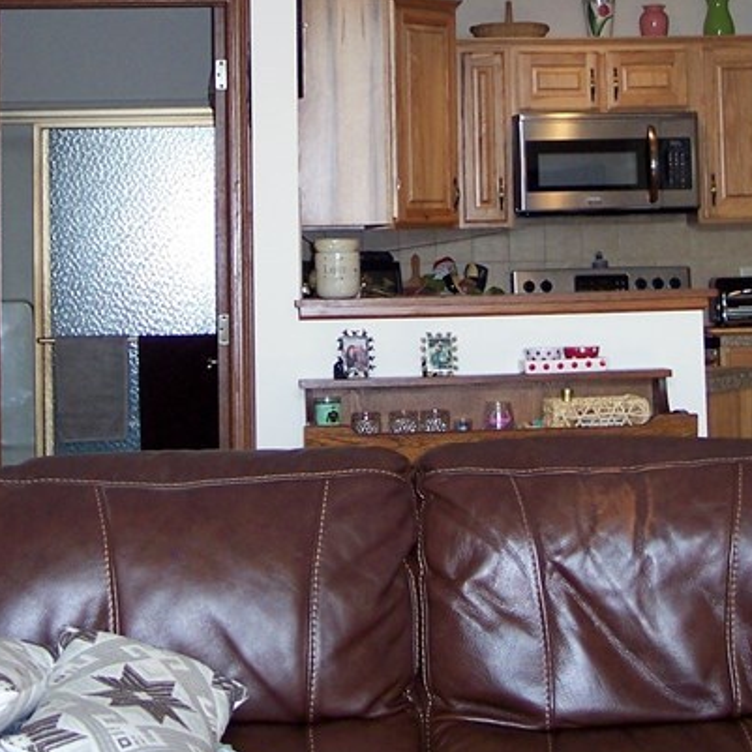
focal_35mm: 88
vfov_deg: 19.3
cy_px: 52
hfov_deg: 19.7
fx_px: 2163
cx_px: 381
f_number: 2.8
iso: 140
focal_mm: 8
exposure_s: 1/60
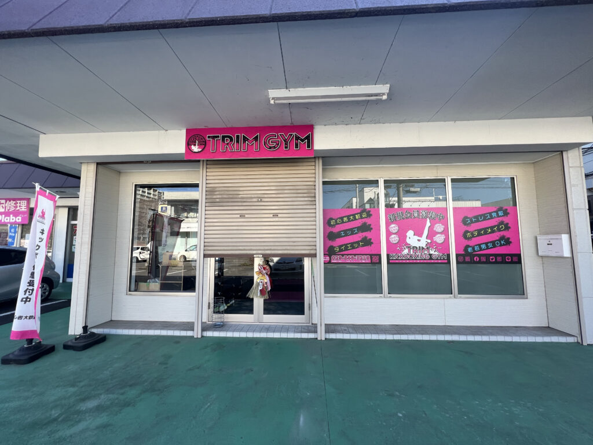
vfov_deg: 89.9
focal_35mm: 13
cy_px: 222
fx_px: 223
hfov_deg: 106.2
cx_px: 296
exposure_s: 1/243
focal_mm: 1.57
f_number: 1.8
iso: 32
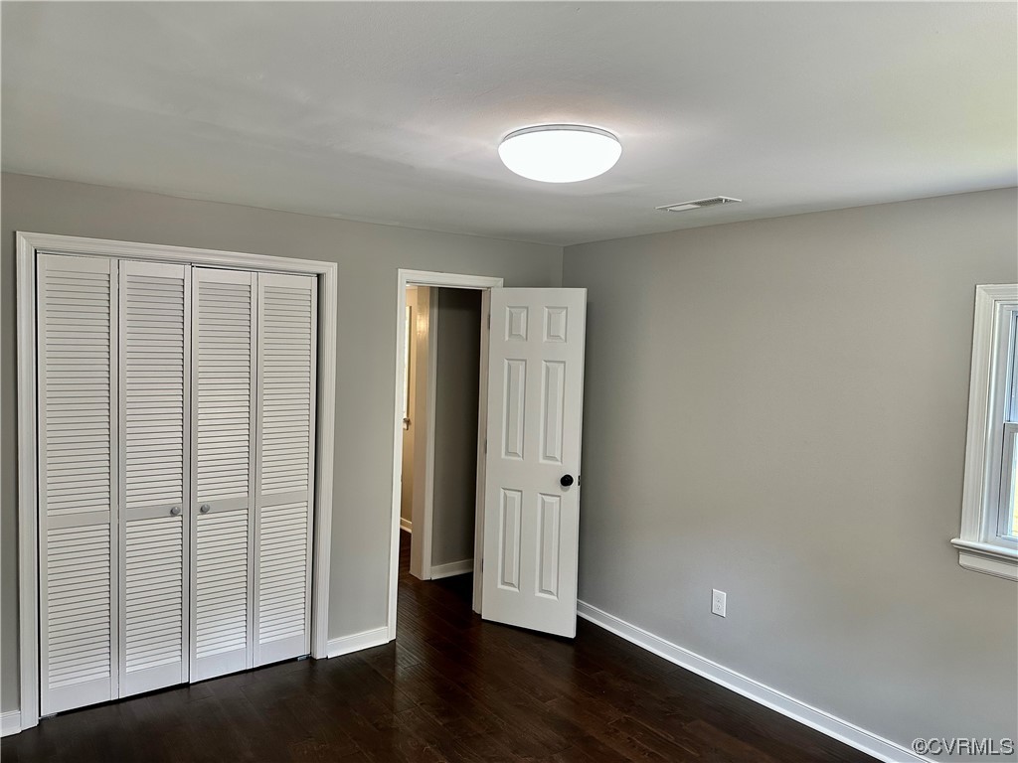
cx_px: 509
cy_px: 382
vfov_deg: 56.8
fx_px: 706
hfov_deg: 71.6
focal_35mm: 24
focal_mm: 6.86
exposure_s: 1/120
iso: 200
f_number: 1.78
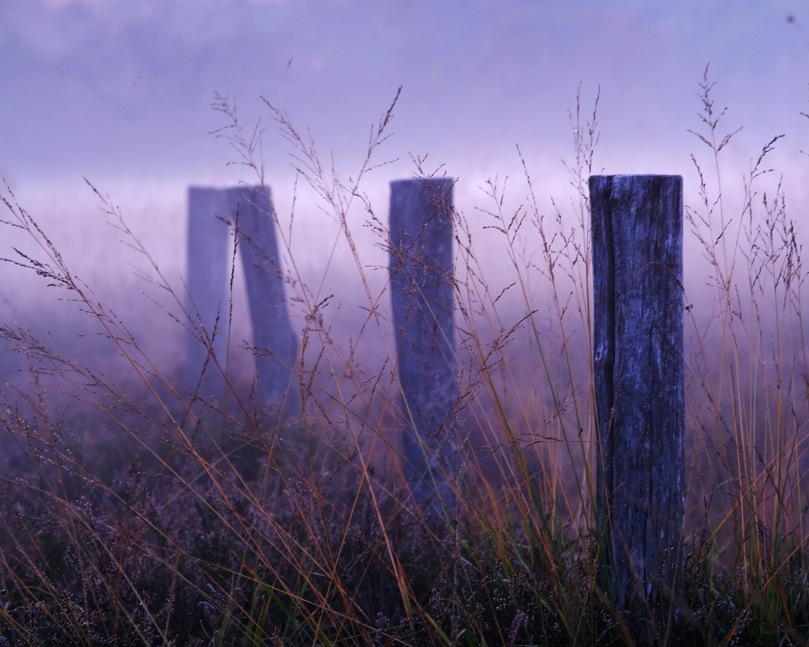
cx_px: 469
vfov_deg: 10.7
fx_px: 3472
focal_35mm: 145
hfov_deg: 13.3
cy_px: 323
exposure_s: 1/30
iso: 800
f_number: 4.5
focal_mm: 85
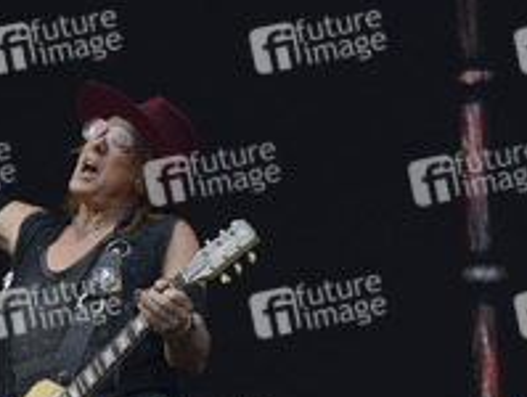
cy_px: 241
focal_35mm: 163
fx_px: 2486
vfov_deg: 9.1
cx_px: -17
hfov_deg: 12.0
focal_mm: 75
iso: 320
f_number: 5
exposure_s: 1/800
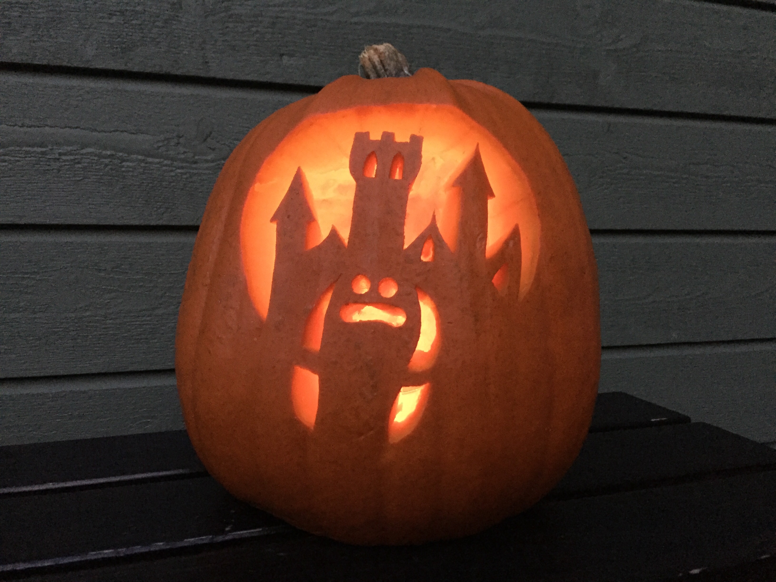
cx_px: 388
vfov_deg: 48.2
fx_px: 650
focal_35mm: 29
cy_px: 291
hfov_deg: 61.7
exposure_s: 1/17
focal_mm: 4.15
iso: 400
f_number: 2.2
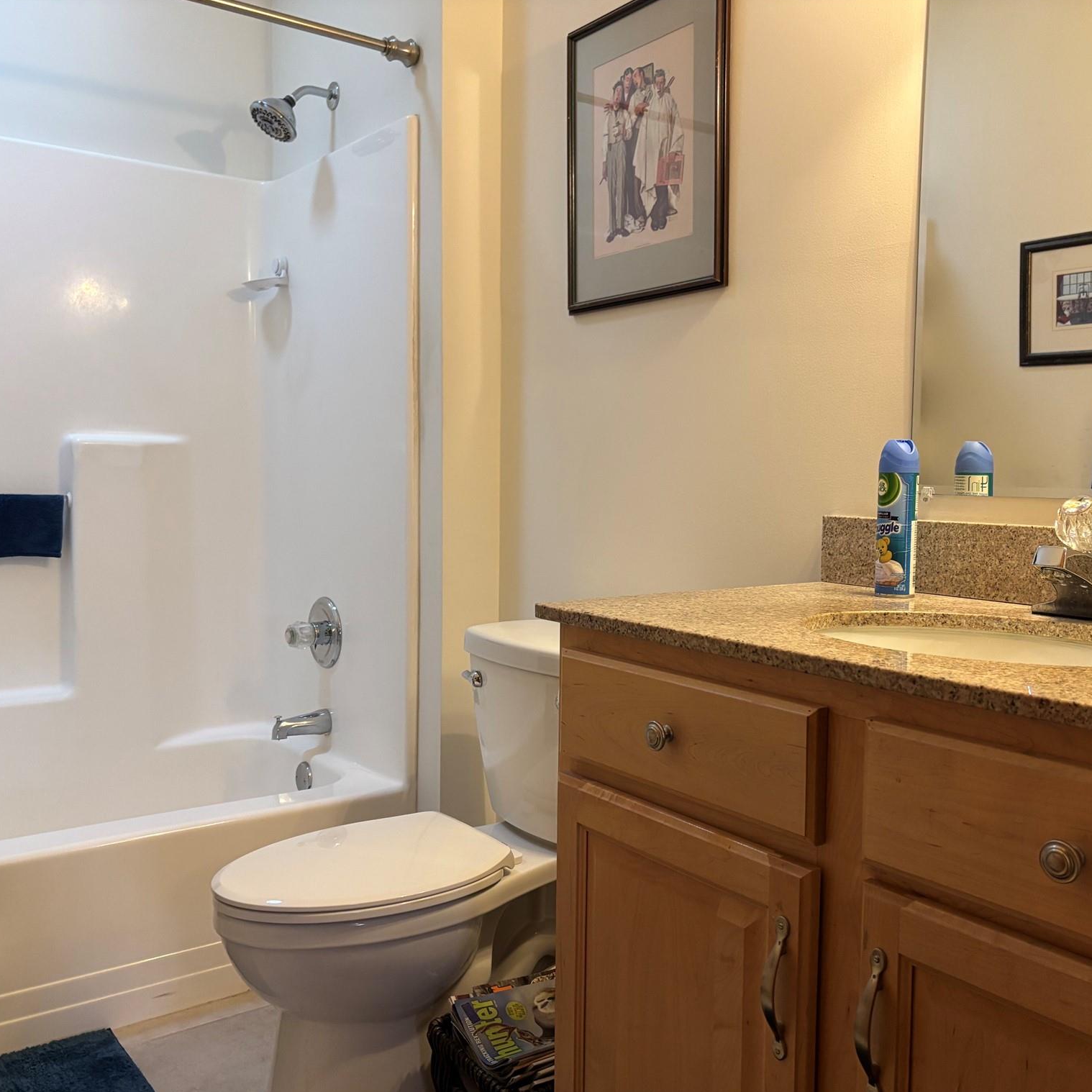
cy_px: 548
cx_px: 580
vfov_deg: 52.5
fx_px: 1106
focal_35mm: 31
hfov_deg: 52.5
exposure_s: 1/60
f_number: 1.6
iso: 320
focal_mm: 5.96
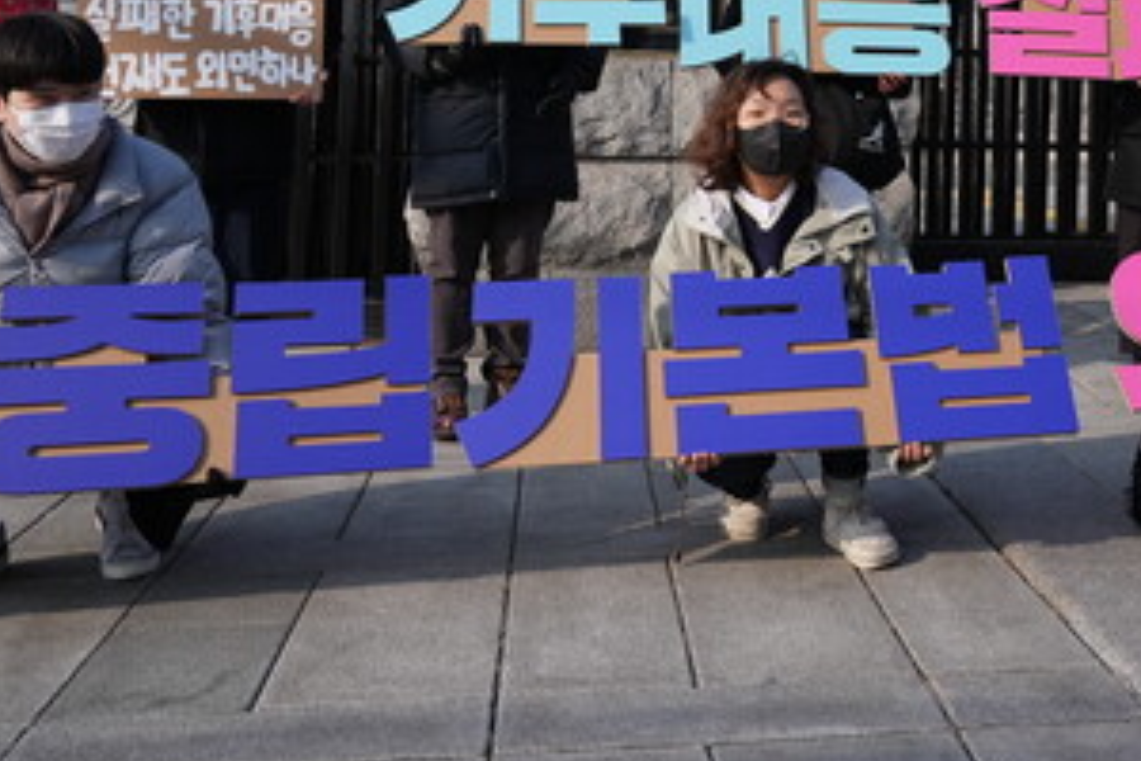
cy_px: 53
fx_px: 1521
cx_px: 833
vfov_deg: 26.9
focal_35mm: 48
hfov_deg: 40.2
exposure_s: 1/1600
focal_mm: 24
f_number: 4.5
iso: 400
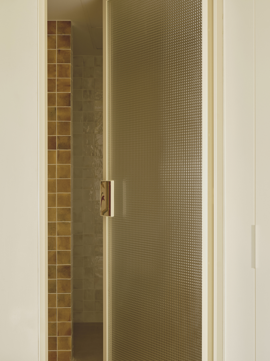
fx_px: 489
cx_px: 135
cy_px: 180
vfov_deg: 40.4
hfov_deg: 30.9
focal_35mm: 47
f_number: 9
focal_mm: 59.7
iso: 100
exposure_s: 1/2.5
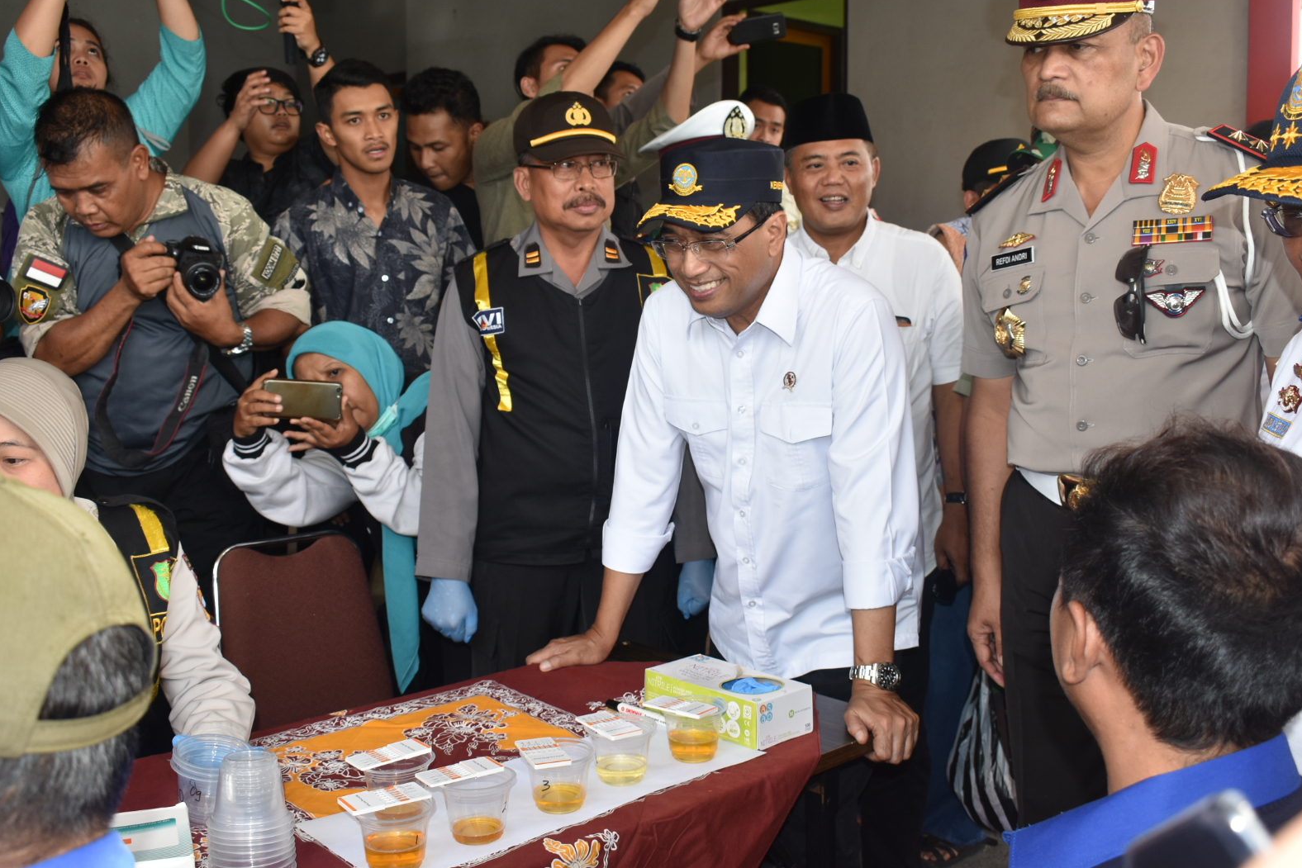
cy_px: 429
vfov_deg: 35.9
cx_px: 641
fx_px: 1338
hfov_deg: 51.9
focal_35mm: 37
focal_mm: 24
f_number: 5.6
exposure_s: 1/125
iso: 360
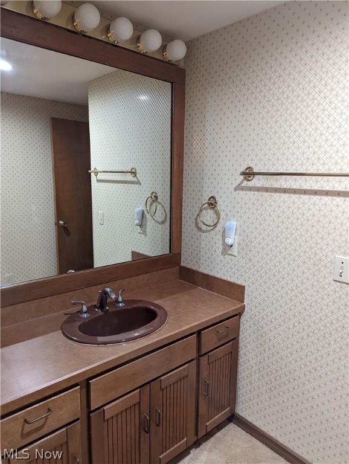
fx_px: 322
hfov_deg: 56.9
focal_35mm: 24
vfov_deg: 71.5
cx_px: 174
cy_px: 232
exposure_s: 1/120
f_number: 1.85
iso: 1156
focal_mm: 6.81
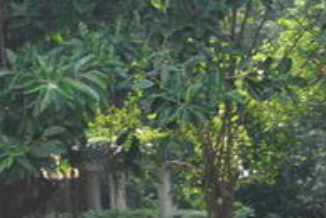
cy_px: 224
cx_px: 123
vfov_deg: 9.2
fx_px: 1350
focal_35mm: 149
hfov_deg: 13.8
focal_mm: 32
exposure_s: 1/125
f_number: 5.6
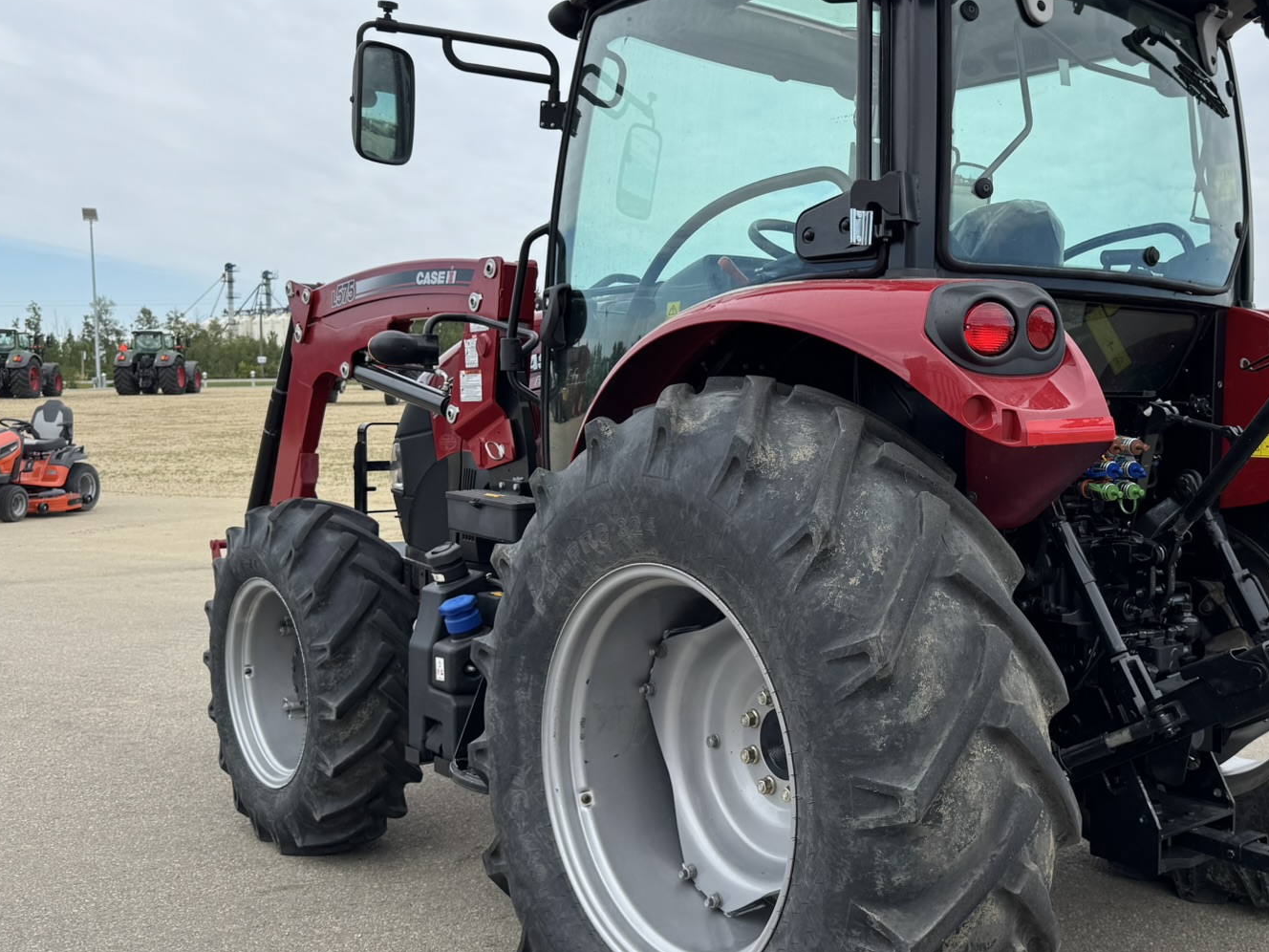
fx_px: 1356
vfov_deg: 38.7
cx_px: 876
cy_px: 476
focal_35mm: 37
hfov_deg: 49.0
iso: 80
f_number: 1.78
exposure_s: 1/2506
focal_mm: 6.76
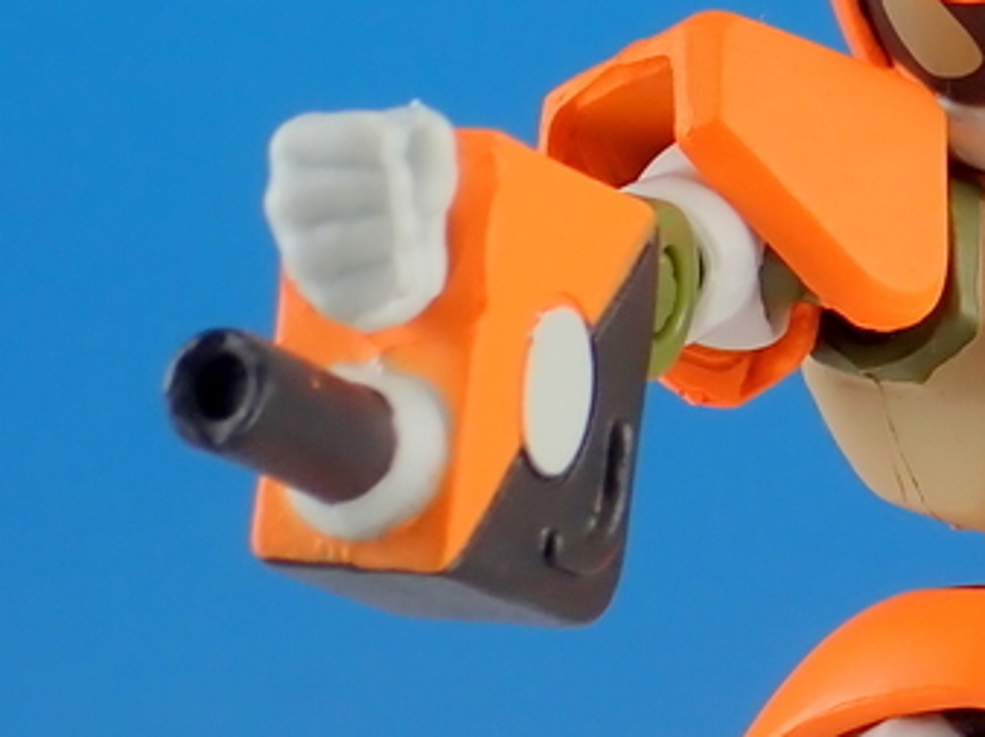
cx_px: 979
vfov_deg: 4.9
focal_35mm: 303
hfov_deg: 6.5
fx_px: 8616
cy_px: 516
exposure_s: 1/3
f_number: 18
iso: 100
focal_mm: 18
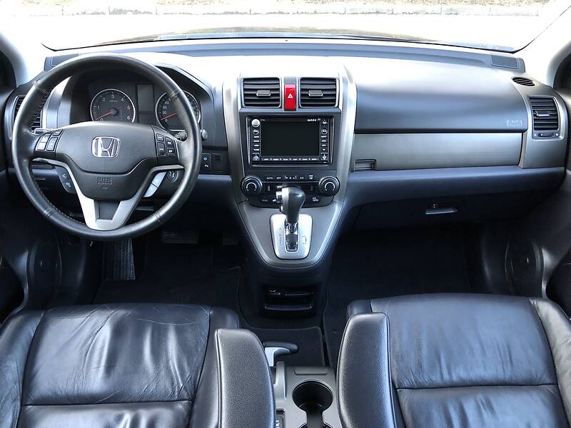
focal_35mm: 28
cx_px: 286
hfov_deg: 63.4
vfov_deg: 49.7
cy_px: 214
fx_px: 462
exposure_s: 1/15
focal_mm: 4
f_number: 1.8
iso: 64
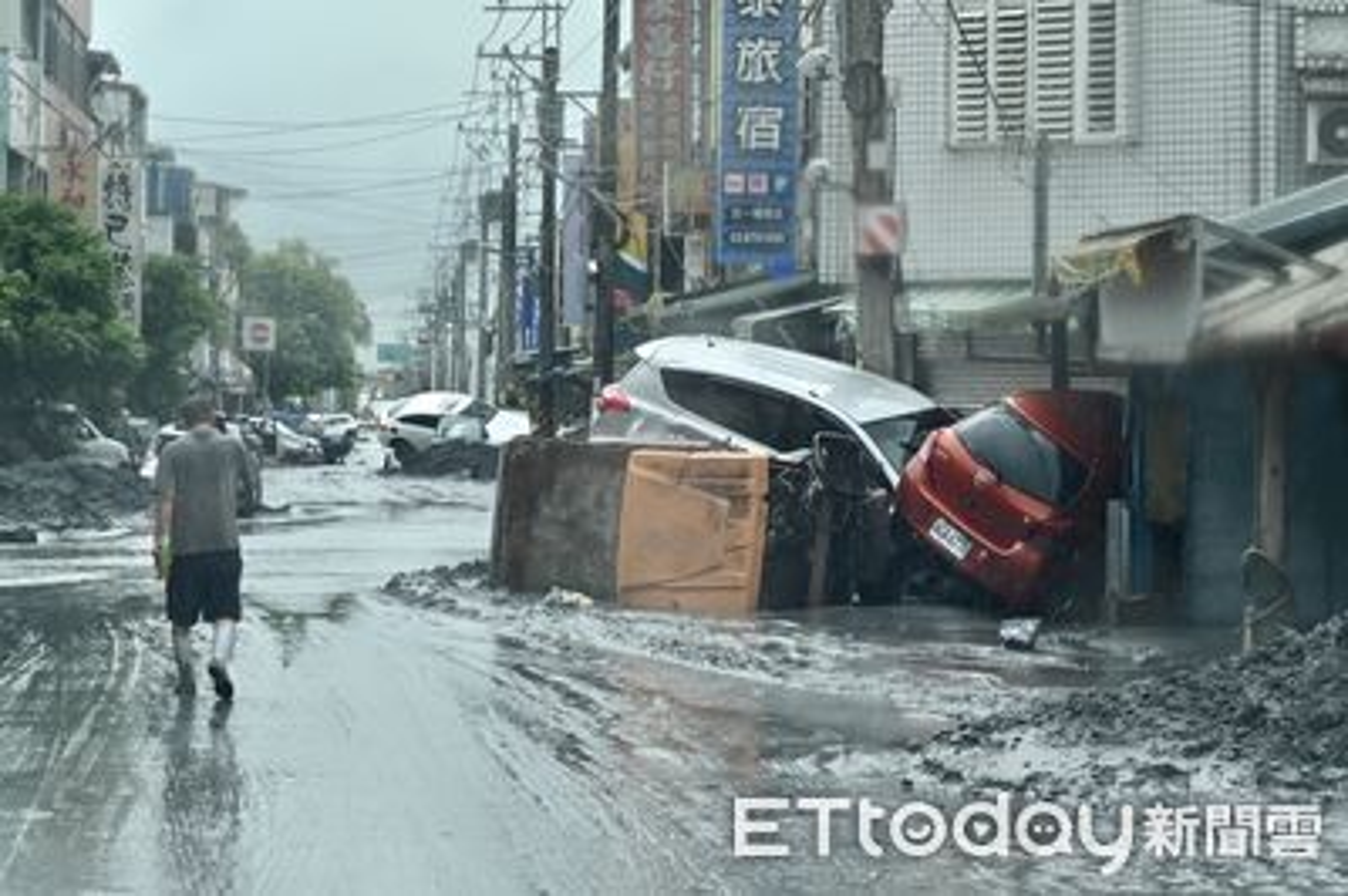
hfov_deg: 17.1
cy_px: 448
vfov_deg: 11.4
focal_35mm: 120
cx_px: 674
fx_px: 4490
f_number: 6.3
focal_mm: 120
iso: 640
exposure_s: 1/250
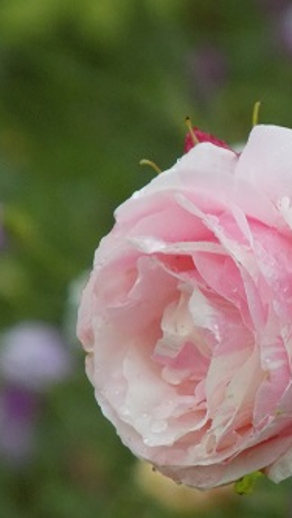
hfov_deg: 1.2
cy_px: 267
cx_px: 244
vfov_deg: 2.2
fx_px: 13565
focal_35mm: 986
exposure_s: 1/30
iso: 400
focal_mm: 112
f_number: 5.9
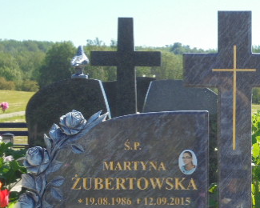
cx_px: 239
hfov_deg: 15.4
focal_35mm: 123
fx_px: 946
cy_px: 166
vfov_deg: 12.5
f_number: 5.6
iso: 100
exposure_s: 1/250
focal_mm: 11.5
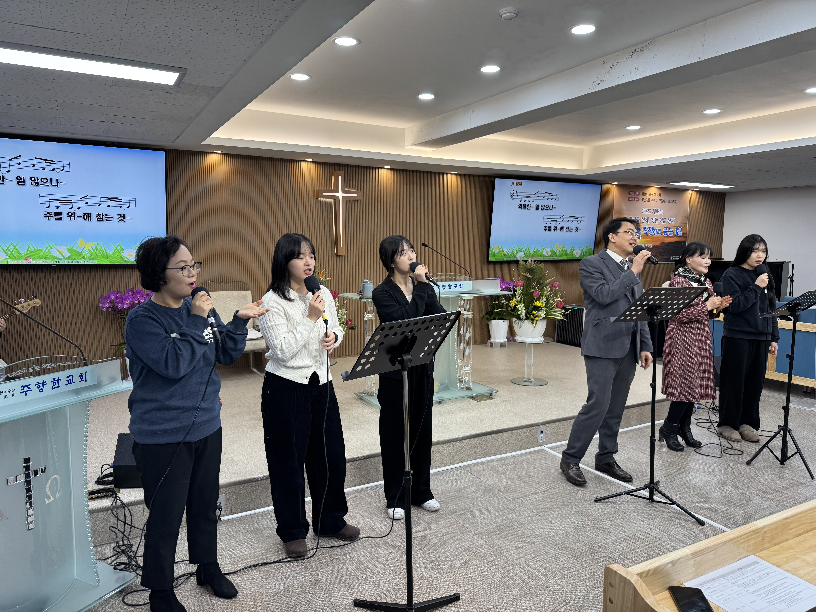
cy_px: 306
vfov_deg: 56.8
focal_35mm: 24
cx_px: 408
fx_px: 566
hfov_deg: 71.6
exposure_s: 1/120
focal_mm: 6.76
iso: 100
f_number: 1.78
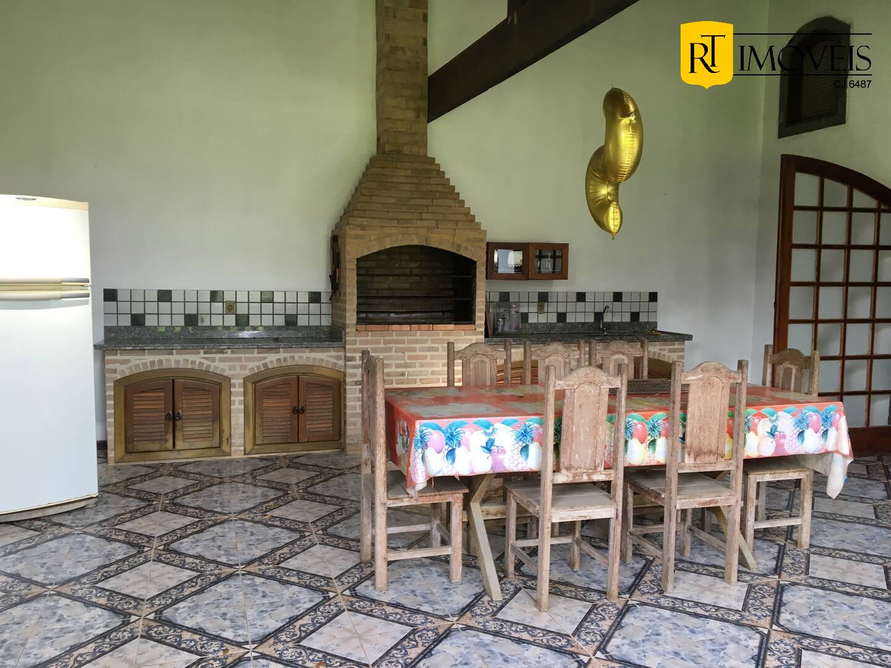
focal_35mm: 29
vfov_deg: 48.2
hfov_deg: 61.7
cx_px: 446
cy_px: 334
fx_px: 746
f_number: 2.2
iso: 25
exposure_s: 1/30
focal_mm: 4.15
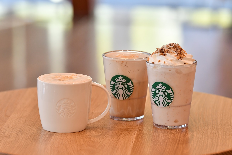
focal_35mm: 195
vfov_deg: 7.0
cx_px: 116
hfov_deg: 10.5
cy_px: 78
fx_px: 1257
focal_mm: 130
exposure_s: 1/200
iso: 1000
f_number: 4
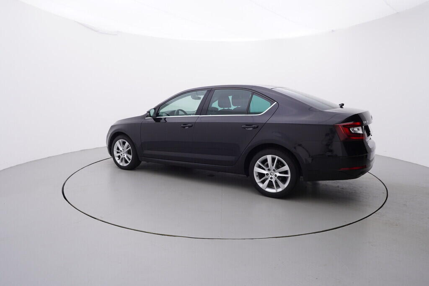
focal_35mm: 22
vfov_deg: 56.2
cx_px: 214
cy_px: 143
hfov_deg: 77.3
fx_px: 268
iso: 200
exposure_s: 1/80
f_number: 5
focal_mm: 15
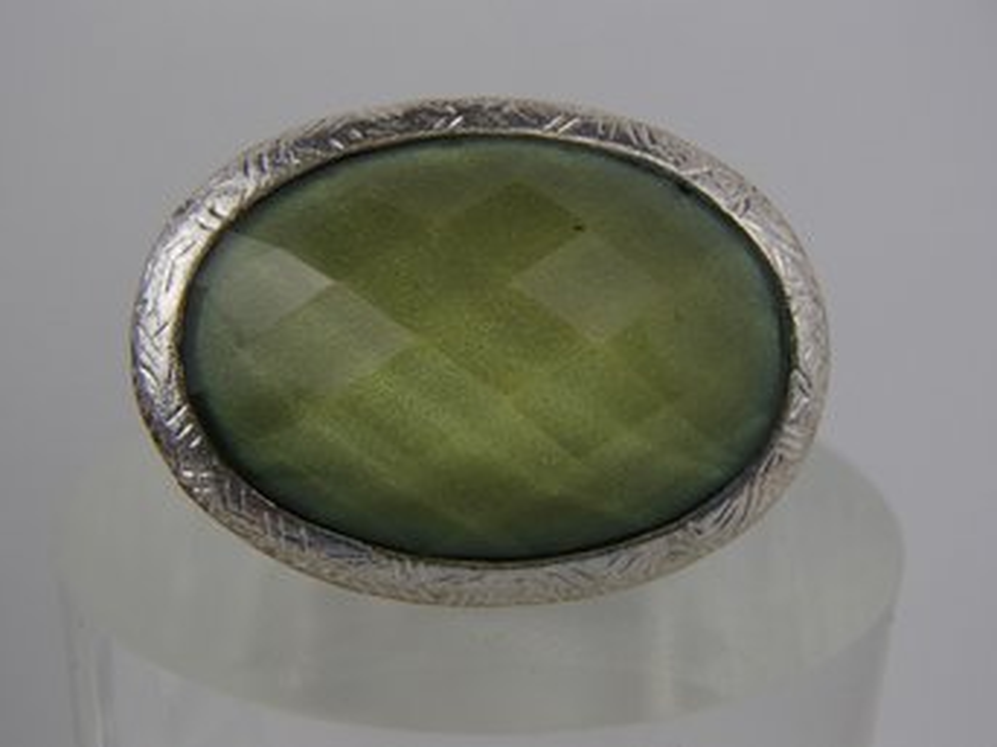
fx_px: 1065
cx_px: 498
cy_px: 374
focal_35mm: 37
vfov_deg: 38.6
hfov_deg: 50.2
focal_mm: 6.64
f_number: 4.7
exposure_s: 1/160
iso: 125
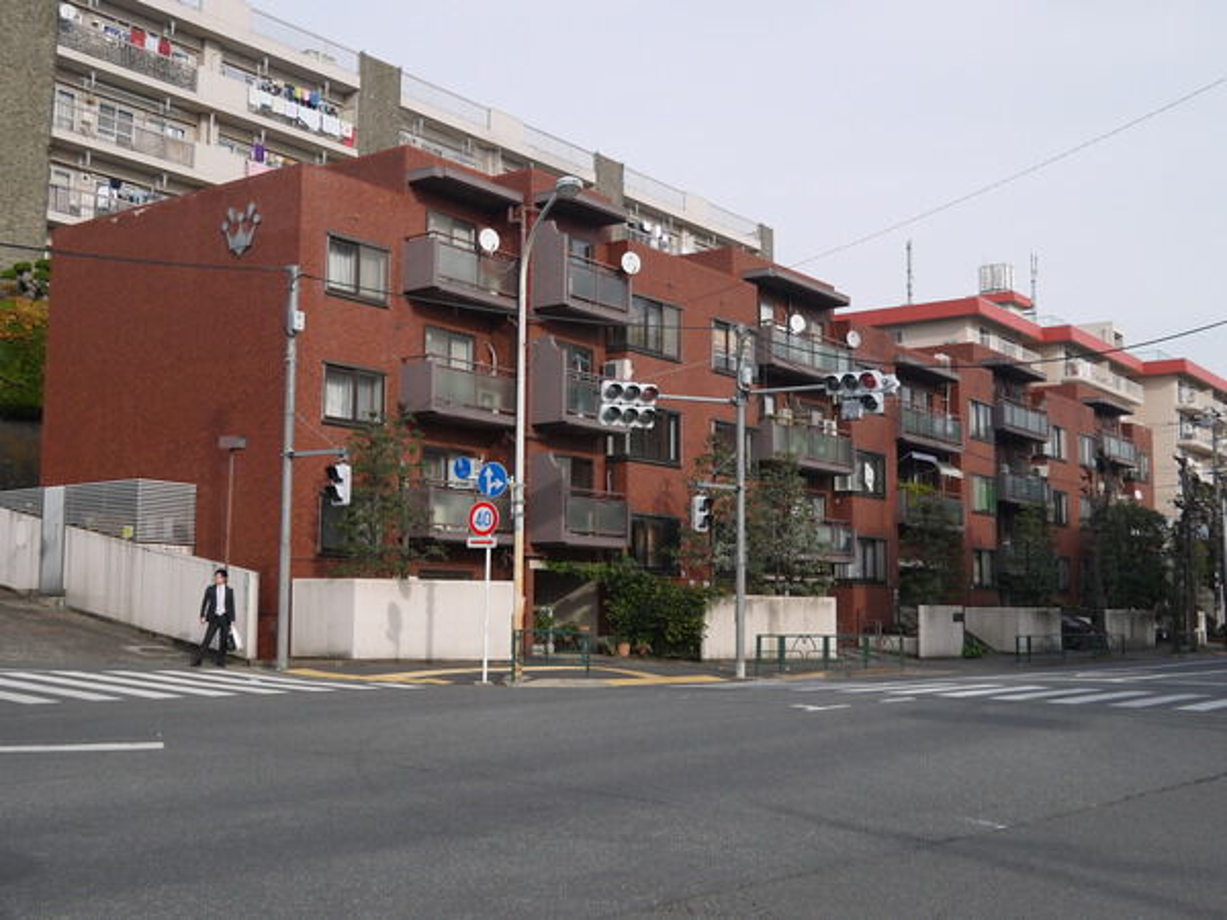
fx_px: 1382
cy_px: 460
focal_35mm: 39
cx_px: 614
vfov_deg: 36.8
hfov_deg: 47.9
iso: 160
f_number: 4
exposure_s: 1/1300
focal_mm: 14
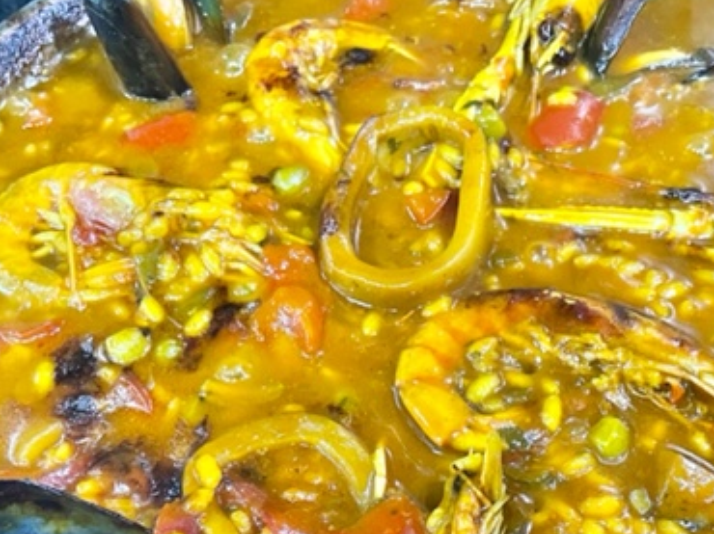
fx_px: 928
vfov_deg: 31.4
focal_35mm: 45
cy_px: 414
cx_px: 463
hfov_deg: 41.7
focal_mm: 4.2
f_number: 1.6
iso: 320
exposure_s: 1/33
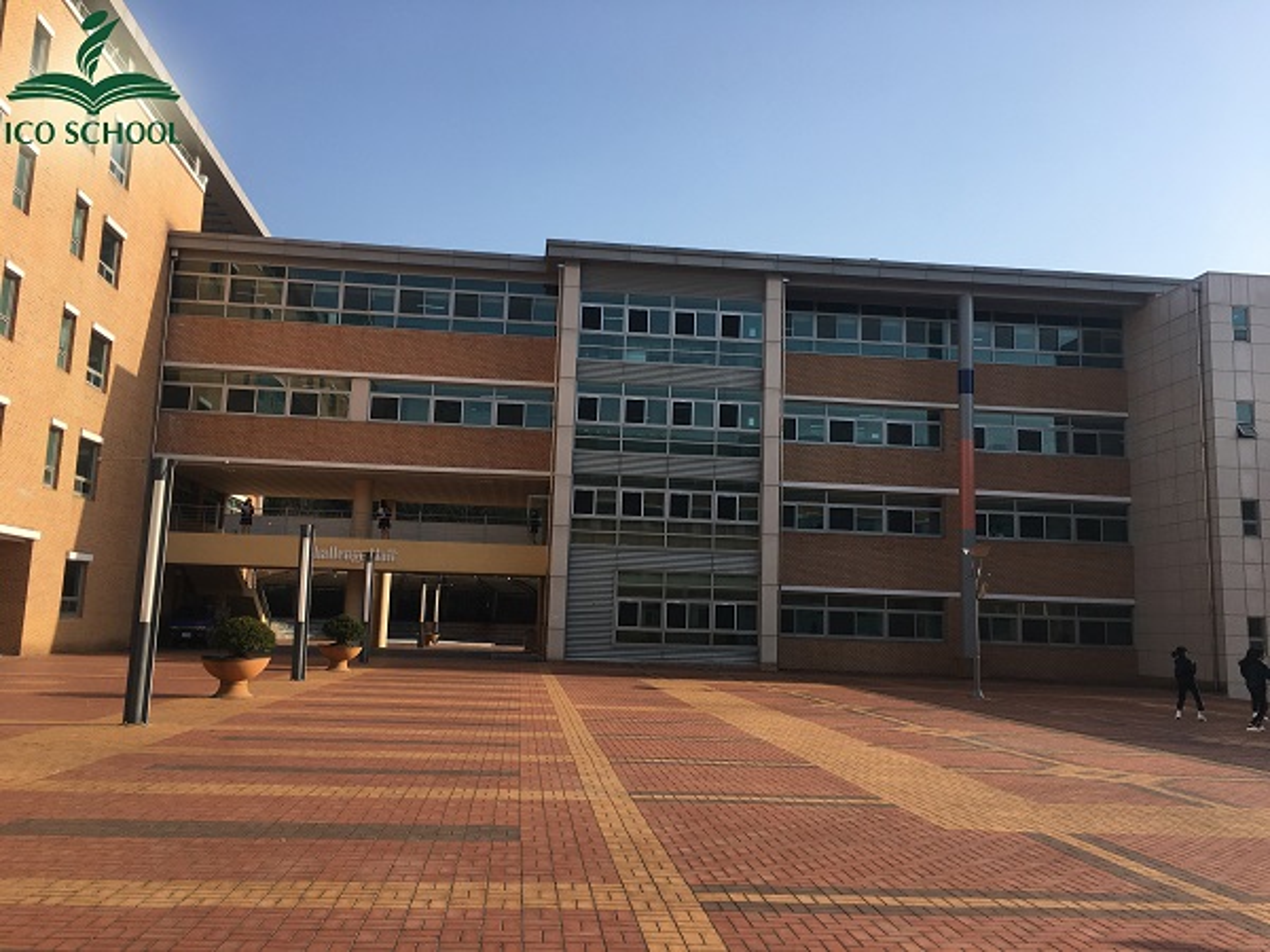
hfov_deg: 61.7
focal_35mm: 29
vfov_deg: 48.2
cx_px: 635
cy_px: 476
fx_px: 1064
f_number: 2.2
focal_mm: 4.15
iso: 25
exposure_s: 1/1241
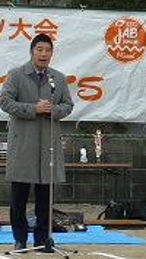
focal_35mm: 236
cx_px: 26
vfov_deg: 9.1
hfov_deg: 5.1
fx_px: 1626
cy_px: 87
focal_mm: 9.9
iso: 80
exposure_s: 1/200
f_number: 3.6
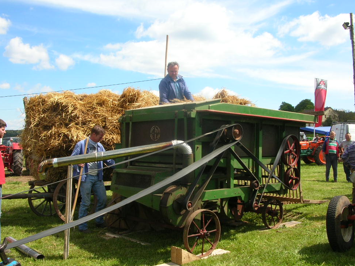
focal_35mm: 37
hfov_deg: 50.1
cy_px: 138
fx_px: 379
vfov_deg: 38.6
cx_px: 184
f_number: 5.6
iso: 50
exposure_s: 1/185
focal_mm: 5.8
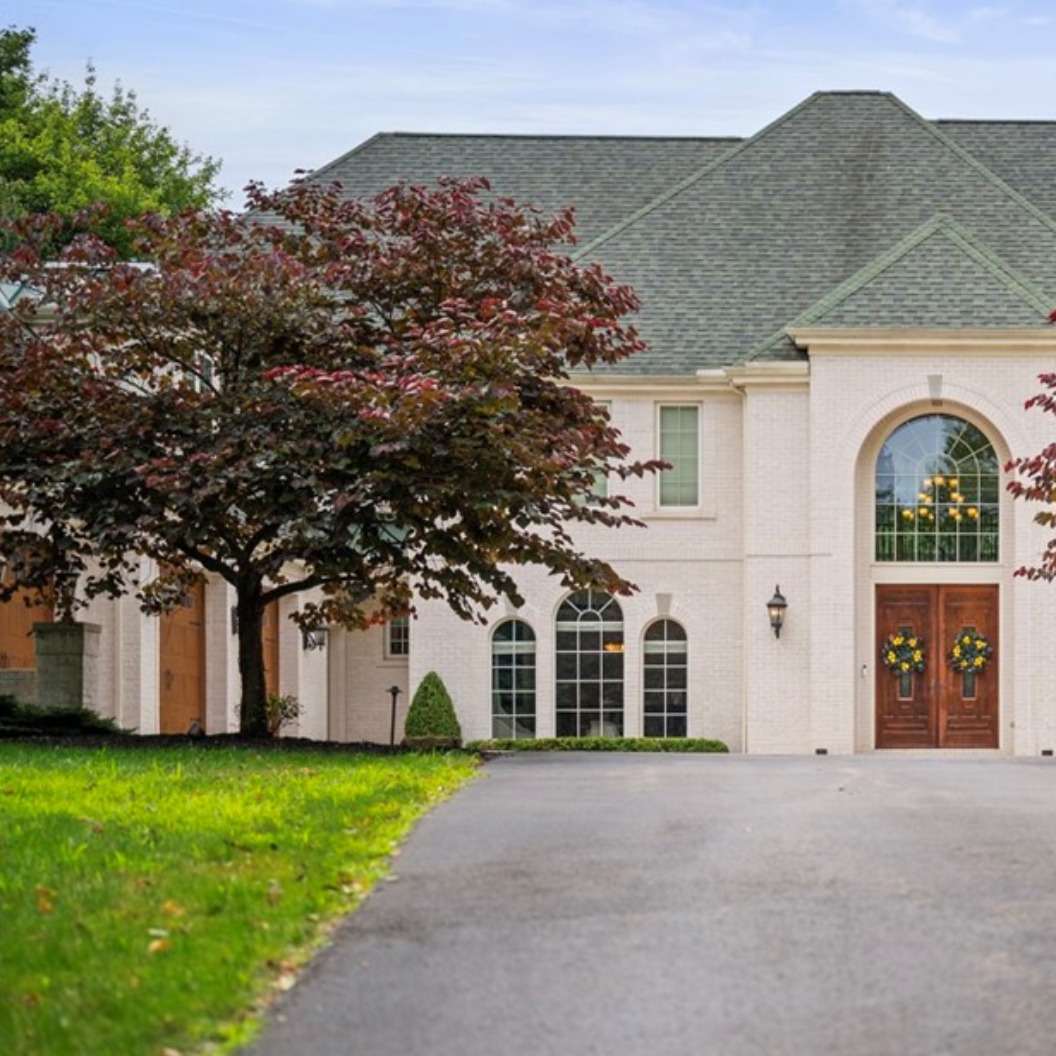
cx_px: 926
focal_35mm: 75
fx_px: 2589
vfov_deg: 23.1
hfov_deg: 22.6
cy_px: 537
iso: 400
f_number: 1.8
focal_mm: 50
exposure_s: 1/8000
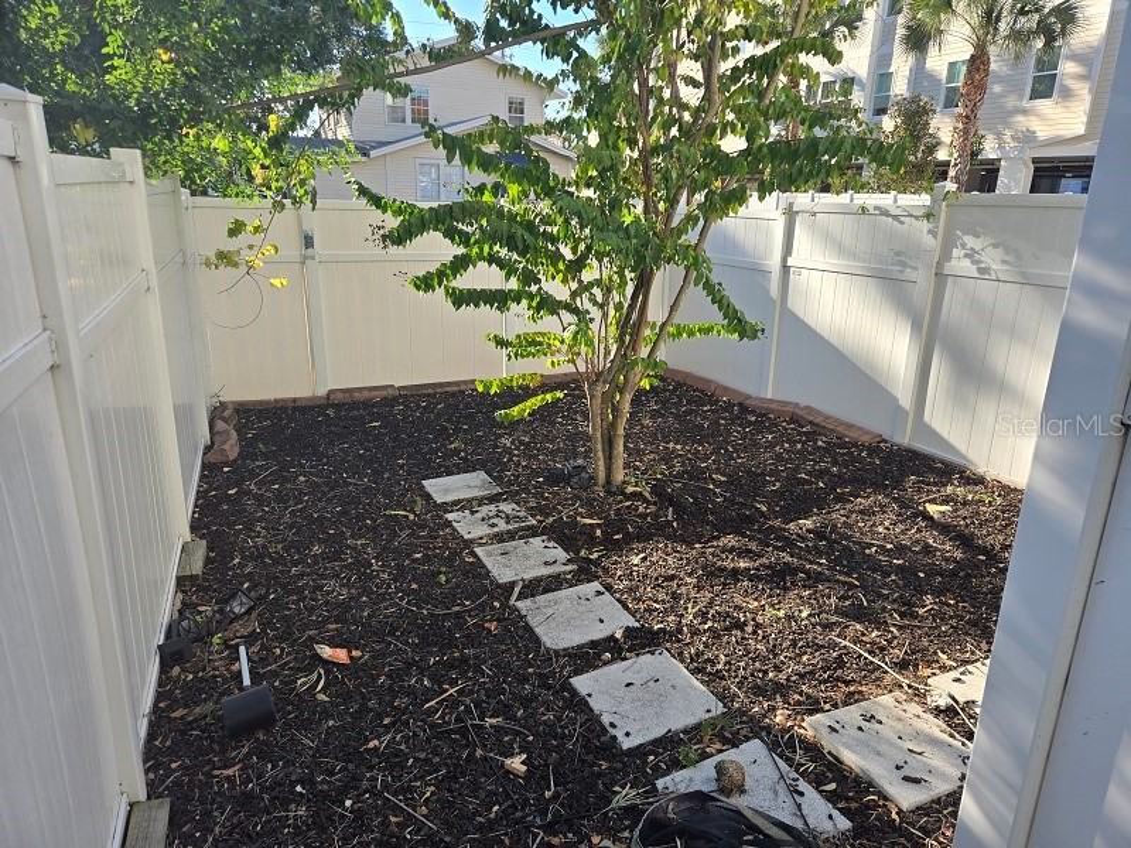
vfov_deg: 58.9
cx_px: 566
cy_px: 424
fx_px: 751
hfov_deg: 73.9
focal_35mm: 23
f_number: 1.8
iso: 25
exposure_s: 1/626
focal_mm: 5.4
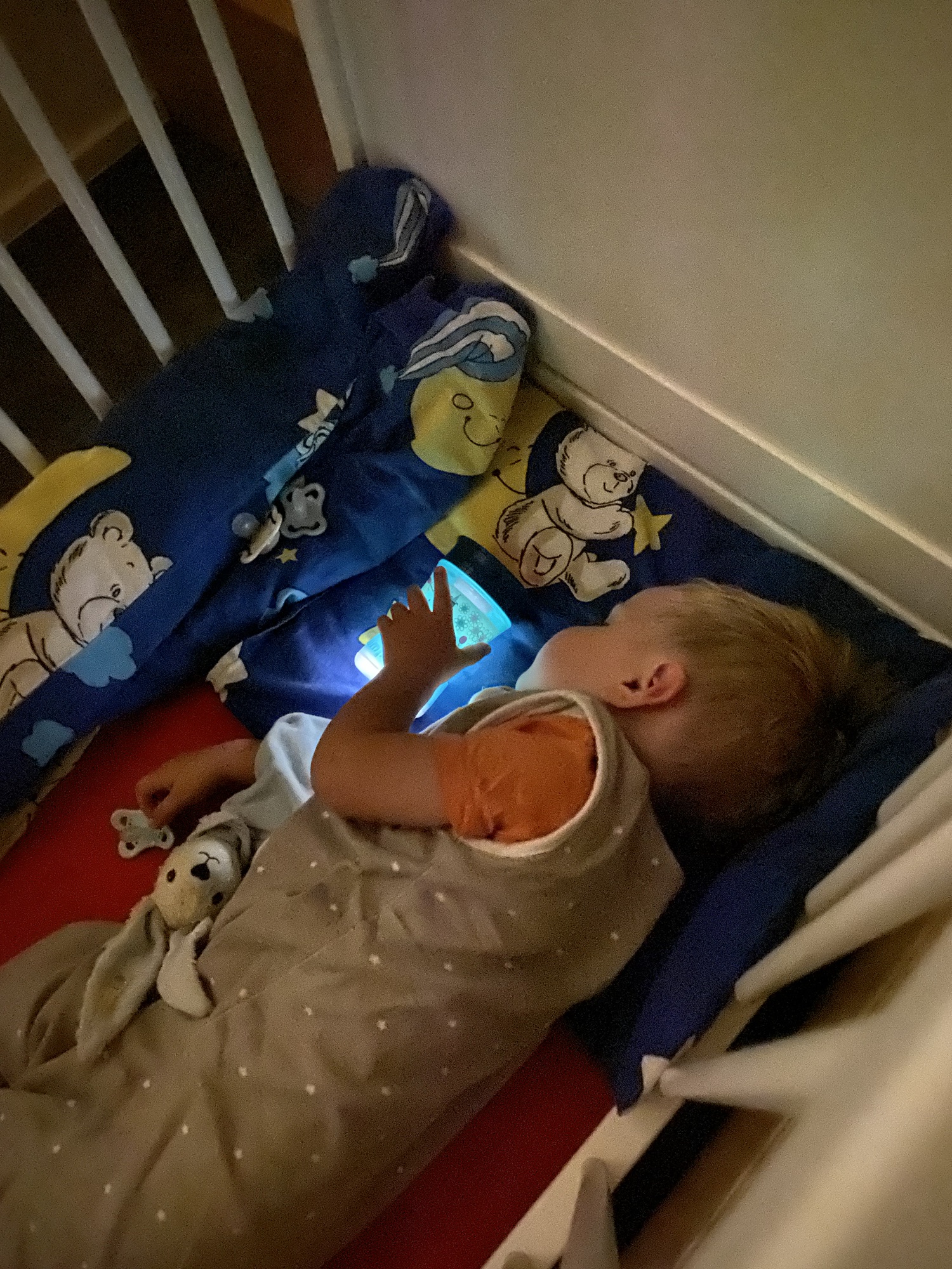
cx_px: 476
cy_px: 634
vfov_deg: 67.3
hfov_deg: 53.1
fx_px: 953
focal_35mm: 26
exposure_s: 1.1
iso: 5000
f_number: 1.8
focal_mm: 4.25
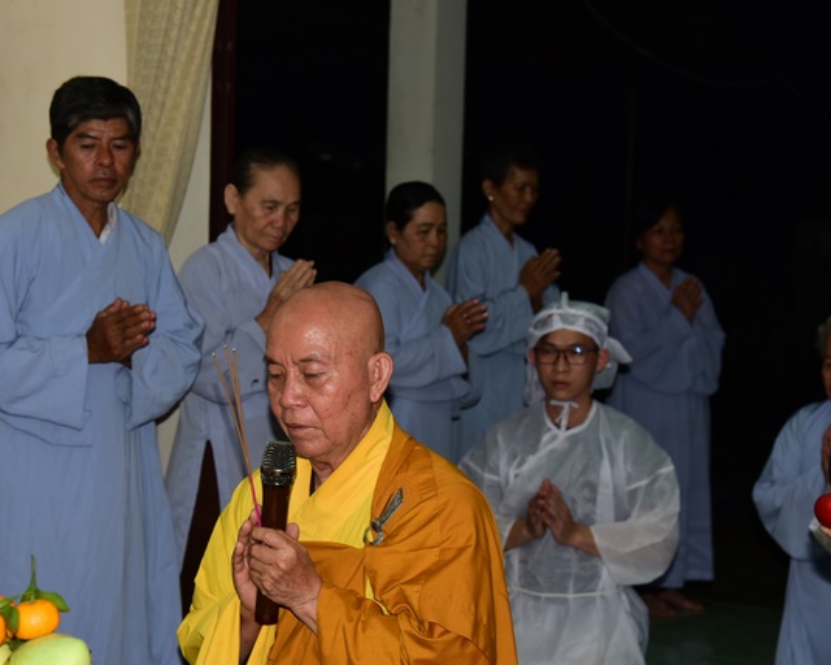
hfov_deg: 28.7
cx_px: 353
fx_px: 1624
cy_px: 332
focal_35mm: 66
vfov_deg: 23.2
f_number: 5
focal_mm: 58
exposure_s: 1/80
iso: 500
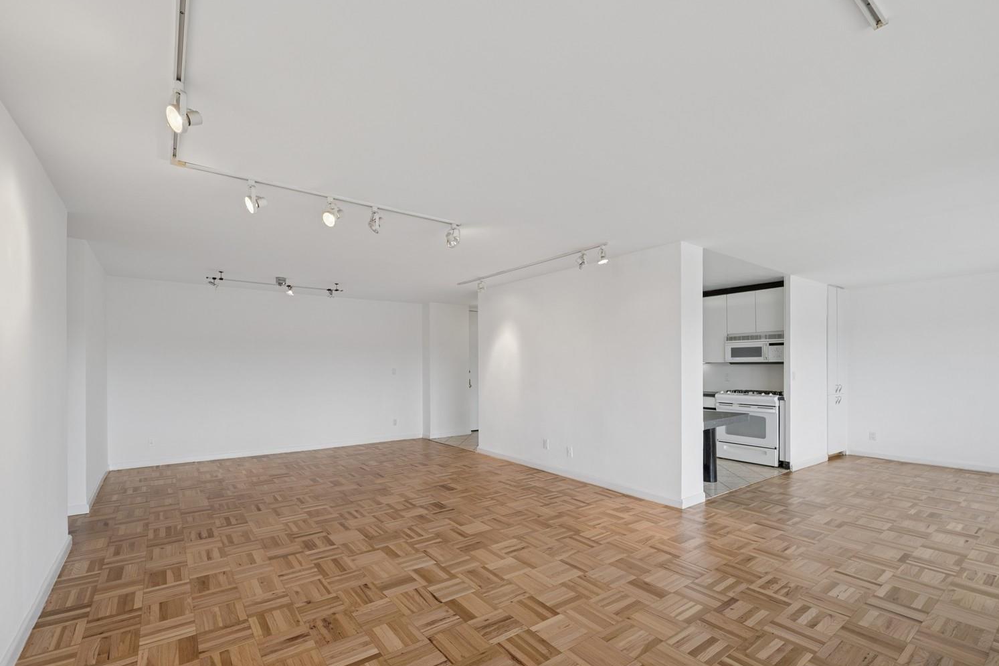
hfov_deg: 100.4
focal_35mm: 15
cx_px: 482
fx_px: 416
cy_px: 329
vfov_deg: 77.3
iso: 250
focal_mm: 14
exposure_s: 1/250
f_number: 8
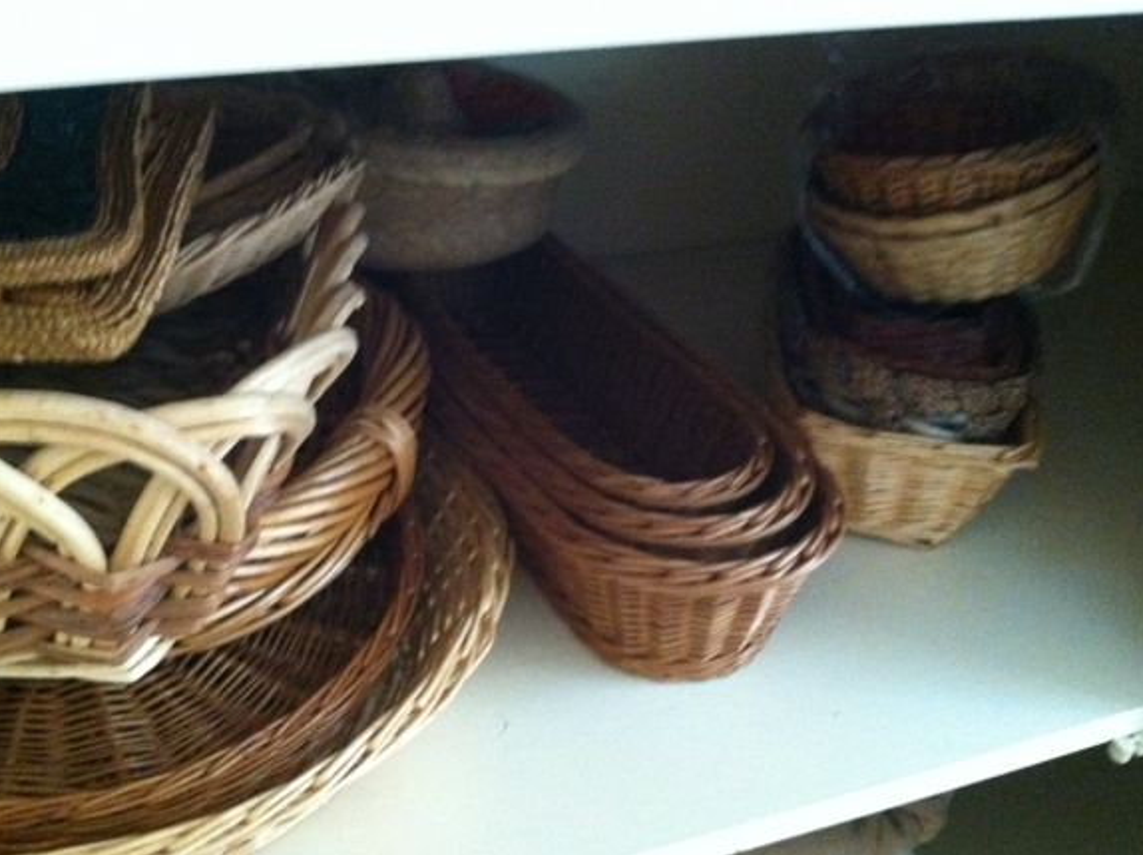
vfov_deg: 36.7
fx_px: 1286
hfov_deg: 47.8
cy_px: 409
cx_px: 510
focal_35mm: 39
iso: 1000
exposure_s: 1/15
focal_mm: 3.85
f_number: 2.8
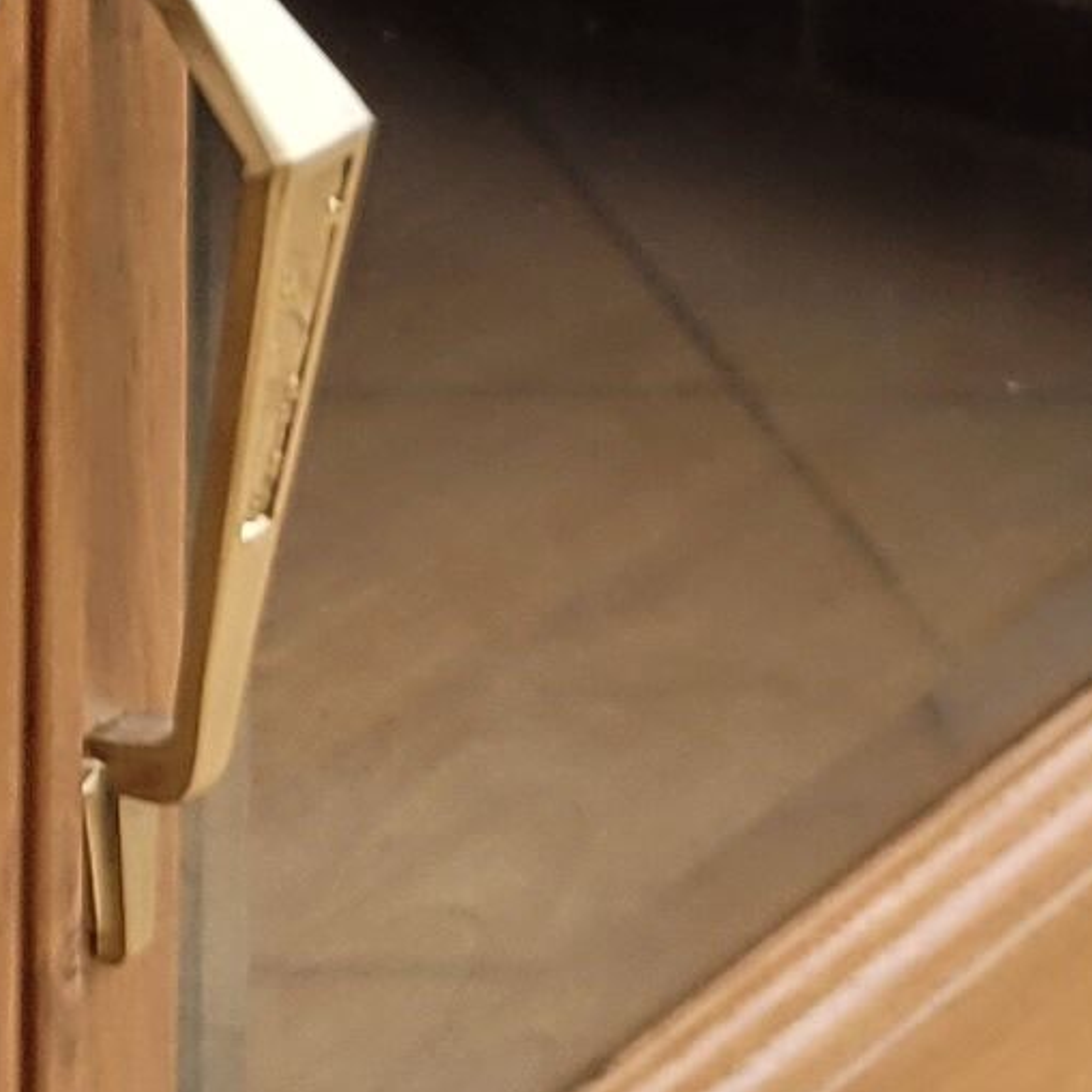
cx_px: -1367
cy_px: -2341
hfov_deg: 8.9
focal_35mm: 182
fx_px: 6496
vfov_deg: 8.0
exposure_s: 1/100
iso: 64
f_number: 1.8
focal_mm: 5.4
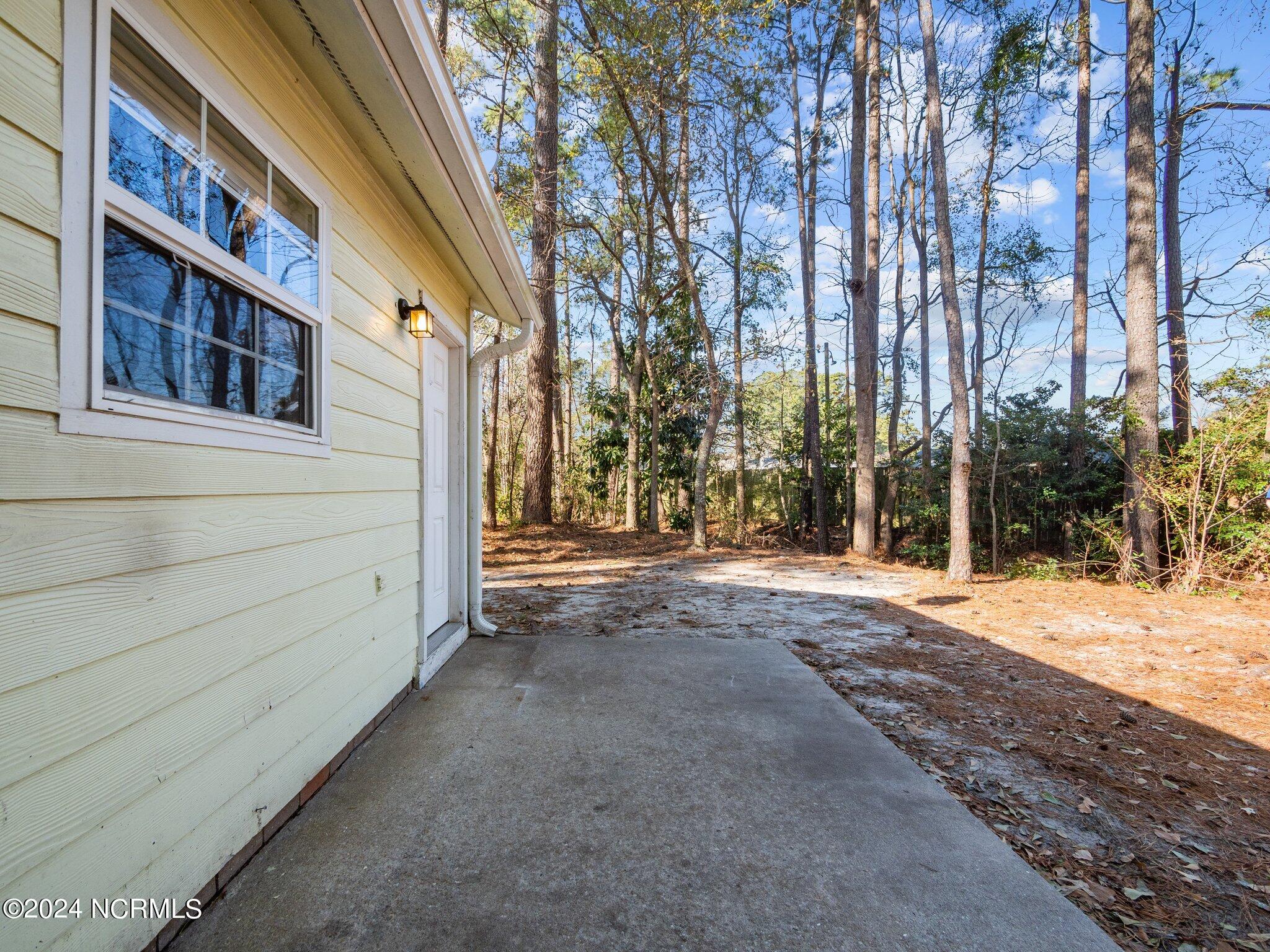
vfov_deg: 85.7
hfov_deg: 102.1
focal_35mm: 14
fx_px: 514
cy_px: 476
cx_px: 635
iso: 200
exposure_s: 1/200
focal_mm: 7
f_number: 5.6
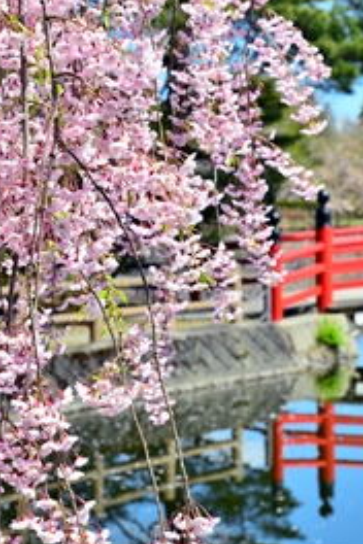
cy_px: 142
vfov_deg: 17.3
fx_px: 1785
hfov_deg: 11.6
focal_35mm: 118
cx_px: 211
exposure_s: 1/500
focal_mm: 78
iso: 400
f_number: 11
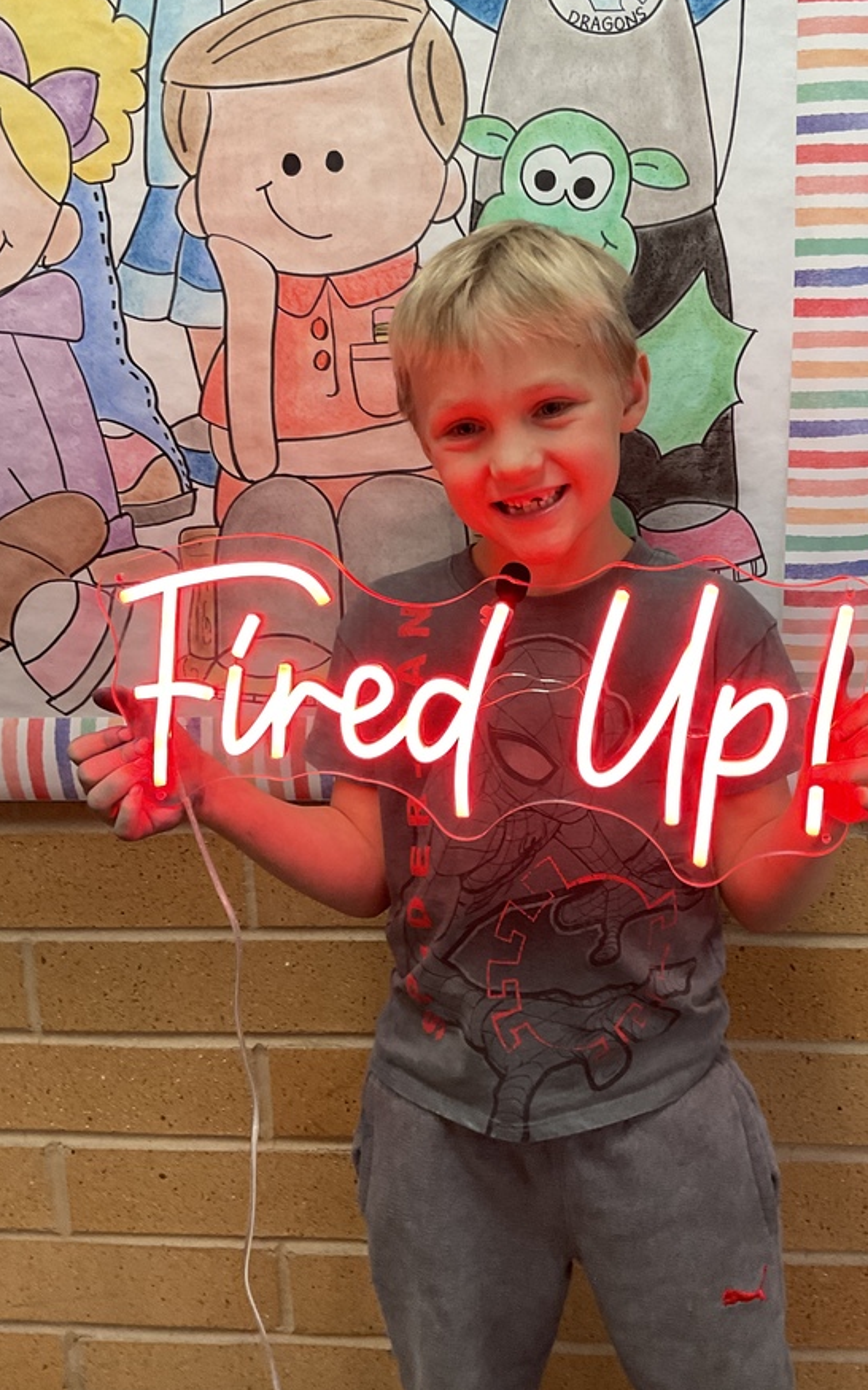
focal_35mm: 36
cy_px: 638
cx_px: 550
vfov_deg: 54.0
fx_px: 1363
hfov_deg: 35.1
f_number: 1.8
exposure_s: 1/60
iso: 125
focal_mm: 3
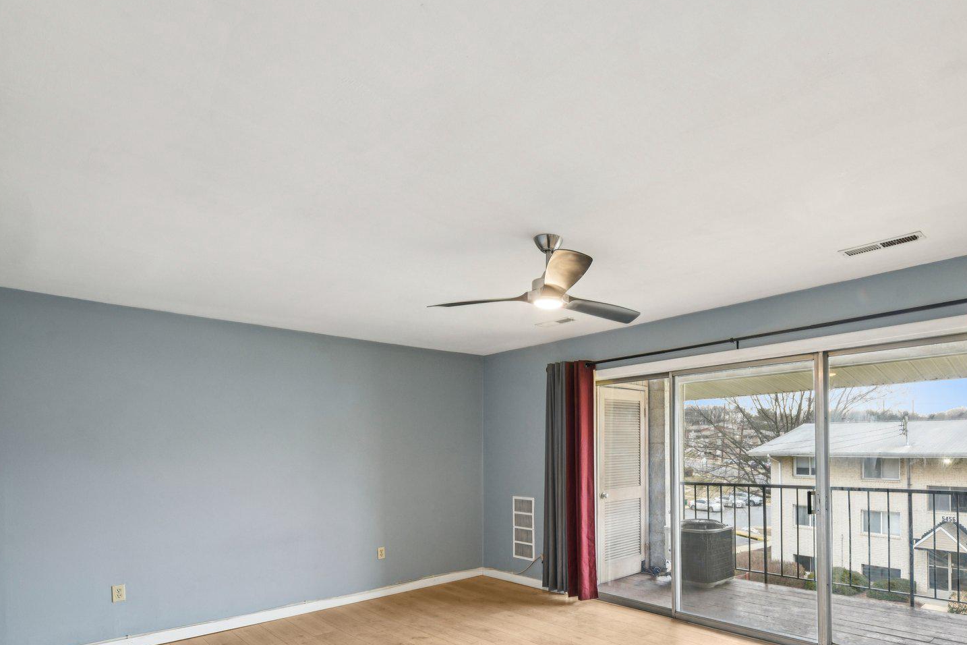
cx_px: 585
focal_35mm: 20
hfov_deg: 82.9
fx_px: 537
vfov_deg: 59.9
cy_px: 450
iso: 400
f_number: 8
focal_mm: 14
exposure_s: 1/13
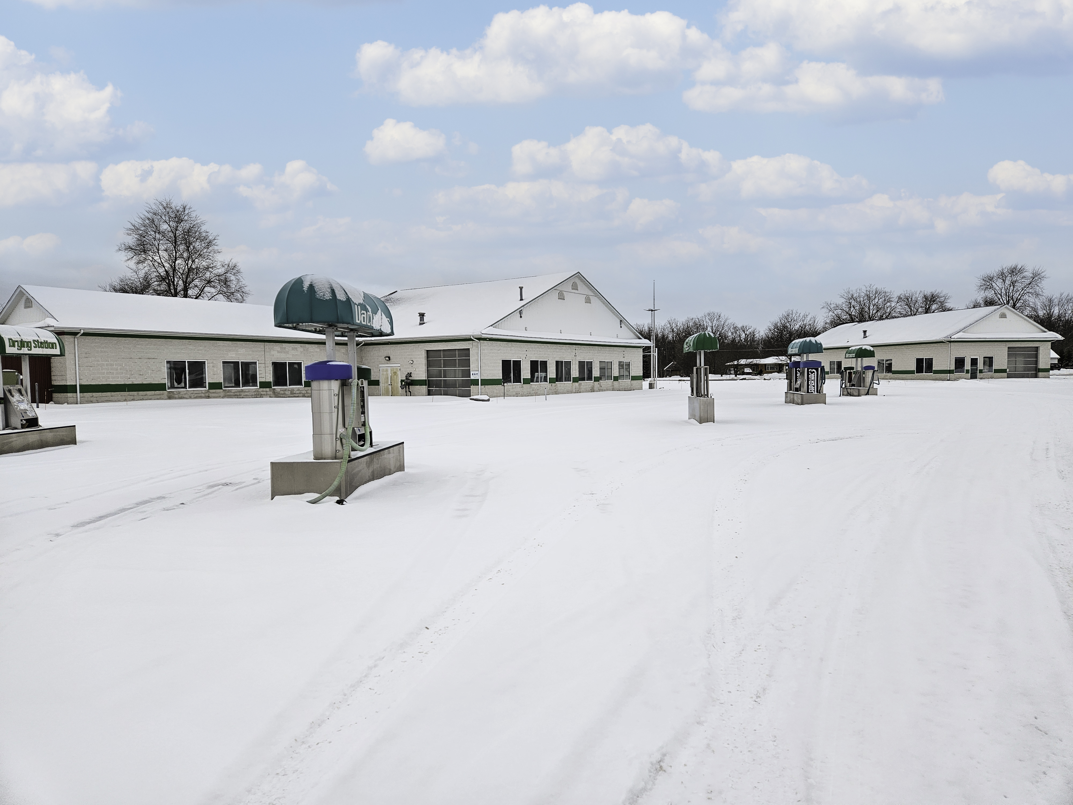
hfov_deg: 73.9
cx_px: 536
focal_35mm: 23
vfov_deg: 58.9
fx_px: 713
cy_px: 402
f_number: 1.8
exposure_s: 1/3200
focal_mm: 5.4
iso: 25
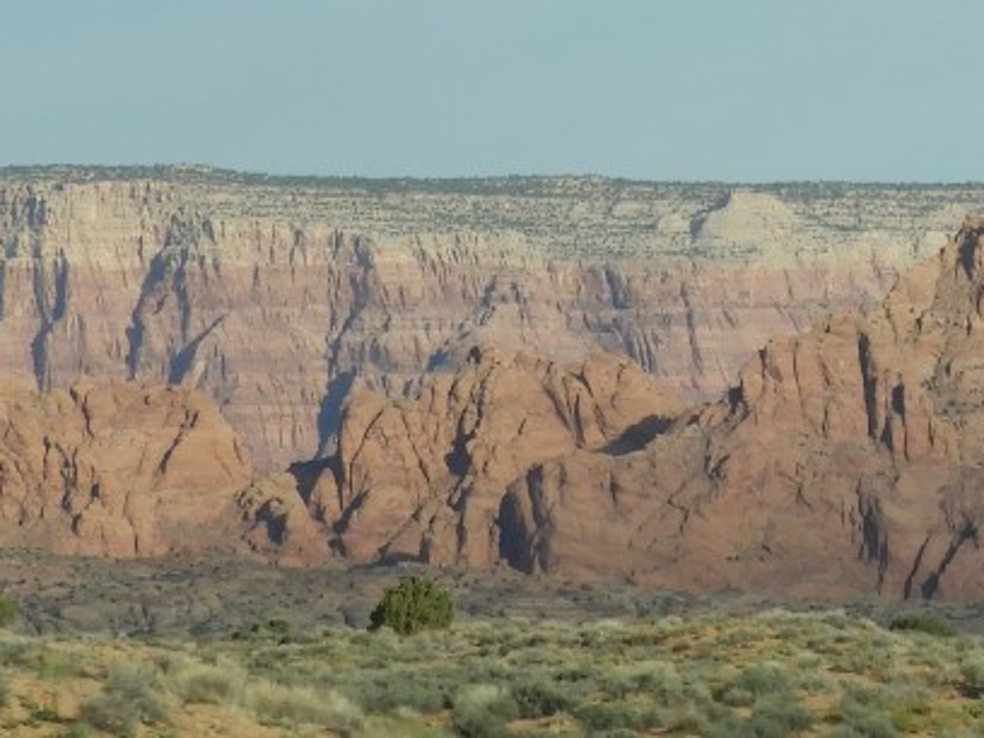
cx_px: 1310
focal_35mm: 371
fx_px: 10546
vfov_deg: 4.0
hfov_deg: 5.3
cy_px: -314
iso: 100
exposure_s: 1/500
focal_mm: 18.8
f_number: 4.8
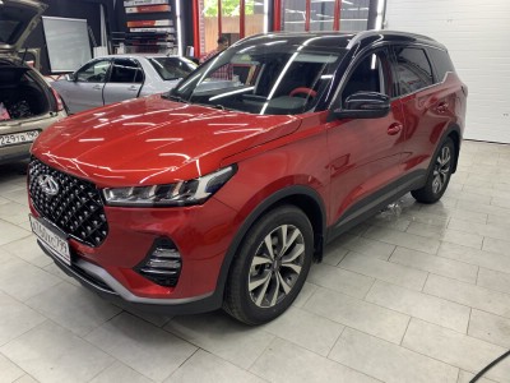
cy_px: 192
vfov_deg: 53.1
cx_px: 255
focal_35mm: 26
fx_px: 383
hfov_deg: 67.3
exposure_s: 1/50
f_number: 1.8
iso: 80
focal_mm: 4.25
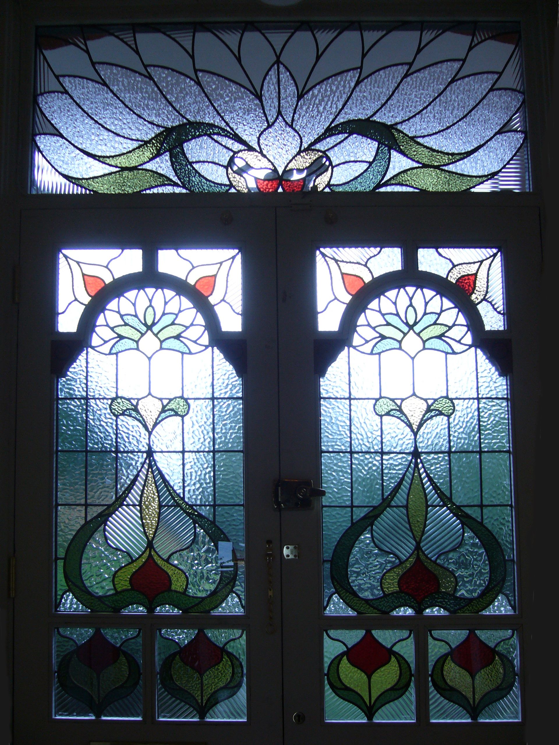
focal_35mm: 35
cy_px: 372
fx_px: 754
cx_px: 280
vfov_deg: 52.6
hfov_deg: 40.7
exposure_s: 1/60
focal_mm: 5.8
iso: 80
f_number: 2.8
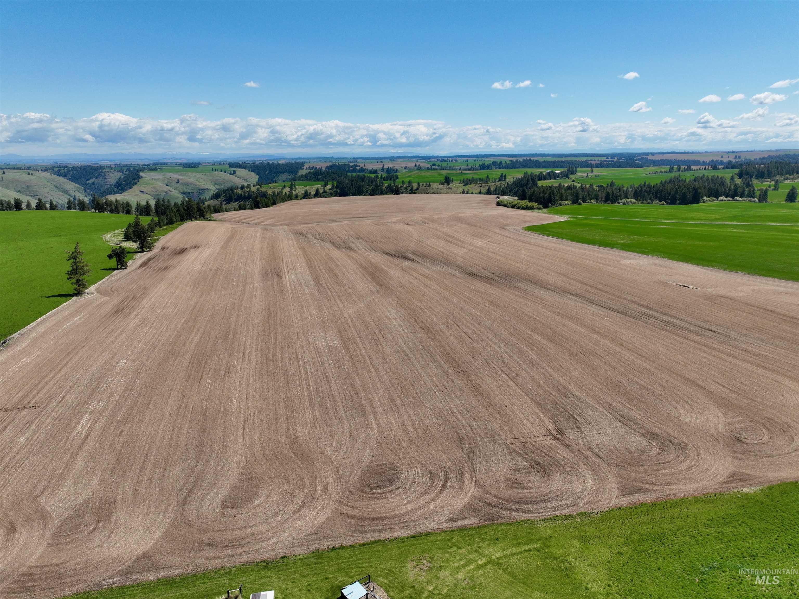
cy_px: 300
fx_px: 554
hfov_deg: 71.6
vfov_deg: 56.8
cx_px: 400
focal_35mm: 24
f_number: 2.8
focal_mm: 12.29
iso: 100
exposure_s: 1/2000
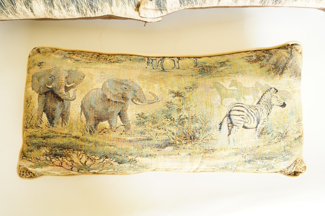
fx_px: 324
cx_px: 162
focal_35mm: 36
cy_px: 108
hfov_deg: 53.2
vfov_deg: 36.8
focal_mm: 24
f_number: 4
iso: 1250
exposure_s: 1/60
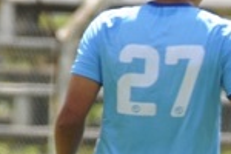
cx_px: 436
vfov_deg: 0.5
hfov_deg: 0.8
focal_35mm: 2723
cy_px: 192
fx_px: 17471
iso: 320
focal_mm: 420
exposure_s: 1/640
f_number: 5.6
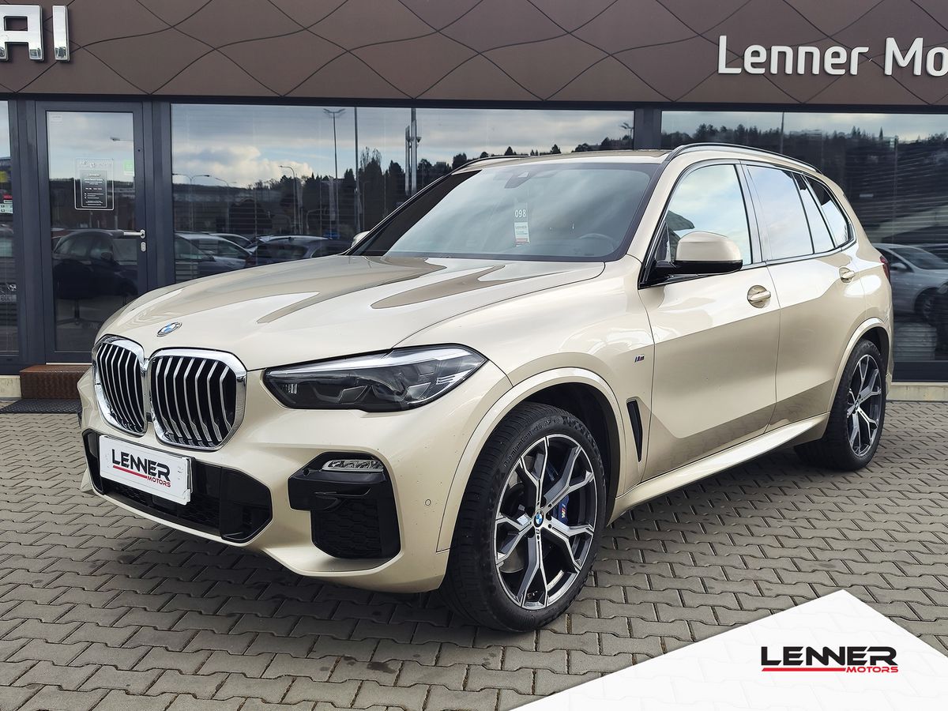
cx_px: 474
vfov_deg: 58.9
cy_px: 356
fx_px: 630
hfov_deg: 73.9
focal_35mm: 23
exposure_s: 1/221
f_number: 1.69
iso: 50
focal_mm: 7.01
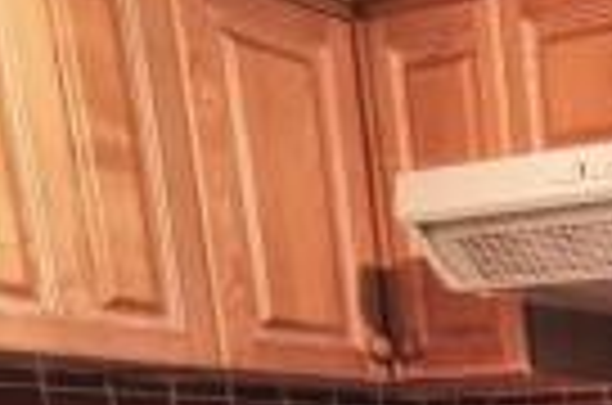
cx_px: 1019
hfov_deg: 20.8
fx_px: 1289
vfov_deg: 14.8
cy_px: 794
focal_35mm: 76
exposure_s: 1/25
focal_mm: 2.26
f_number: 2.2
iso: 640
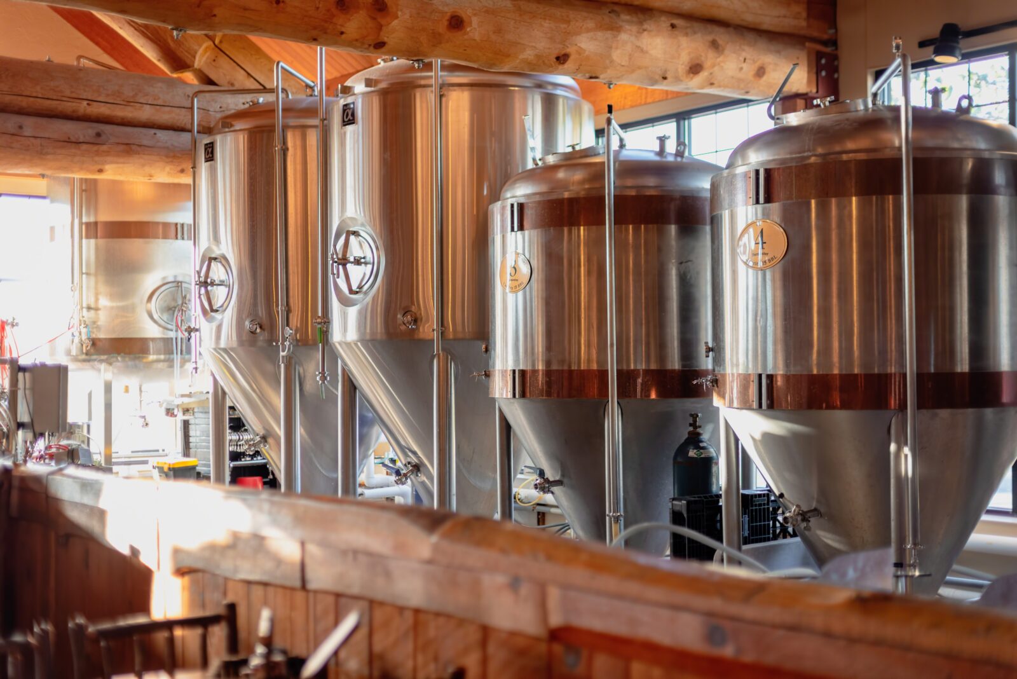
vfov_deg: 27.0
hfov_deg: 39.6
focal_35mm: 50
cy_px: 340
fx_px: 1413
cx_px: 508
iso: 400
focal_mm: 50
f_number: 2.2
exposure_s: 1/200
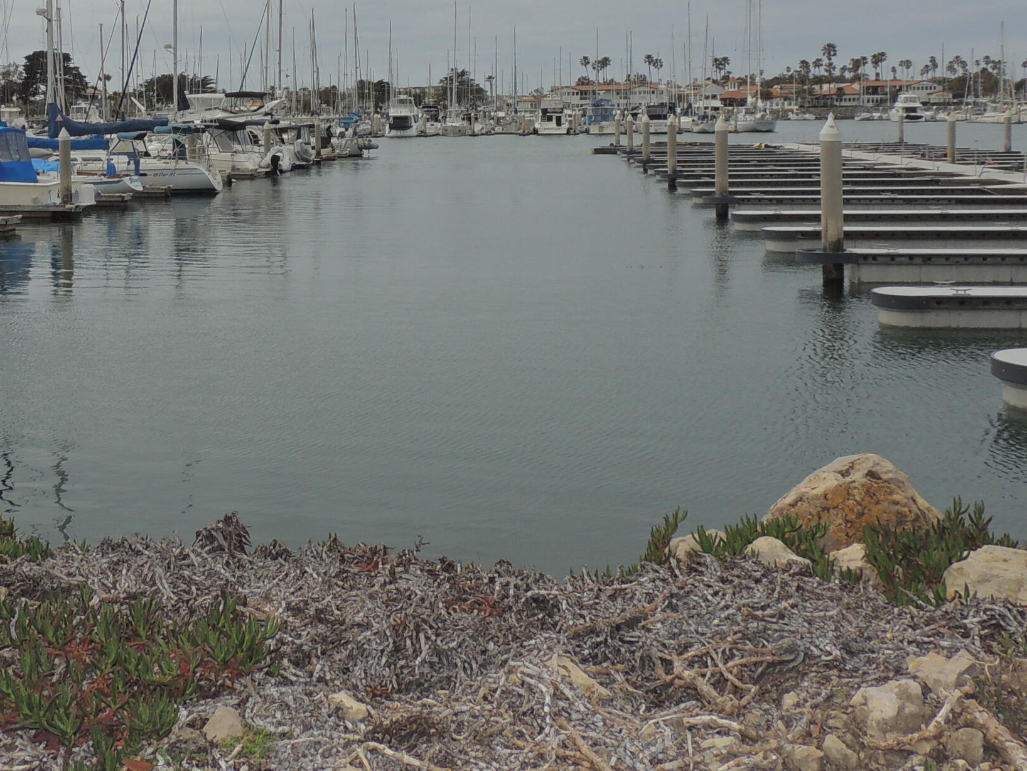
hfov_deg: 42.2
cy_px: 162
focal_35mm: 44
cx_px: 321
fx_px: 1305
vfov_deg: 32.1
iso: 100
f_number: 3.7
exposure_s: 1/2000
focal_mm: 4.3
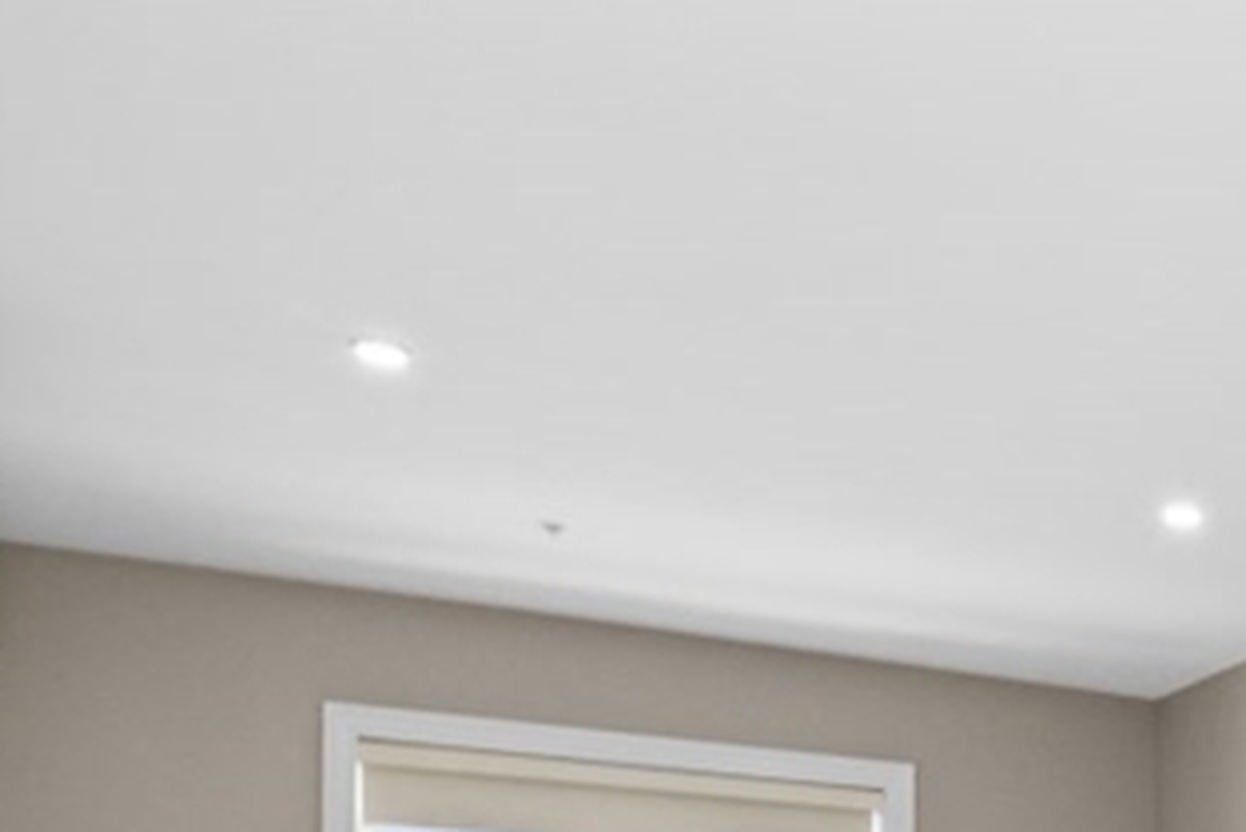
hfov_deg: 33.7
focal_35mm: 49
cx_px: 1449
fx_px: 1697
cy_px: 1093
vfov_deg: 24.0
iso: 400
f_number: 7.1
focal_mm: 10
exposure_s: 1/80
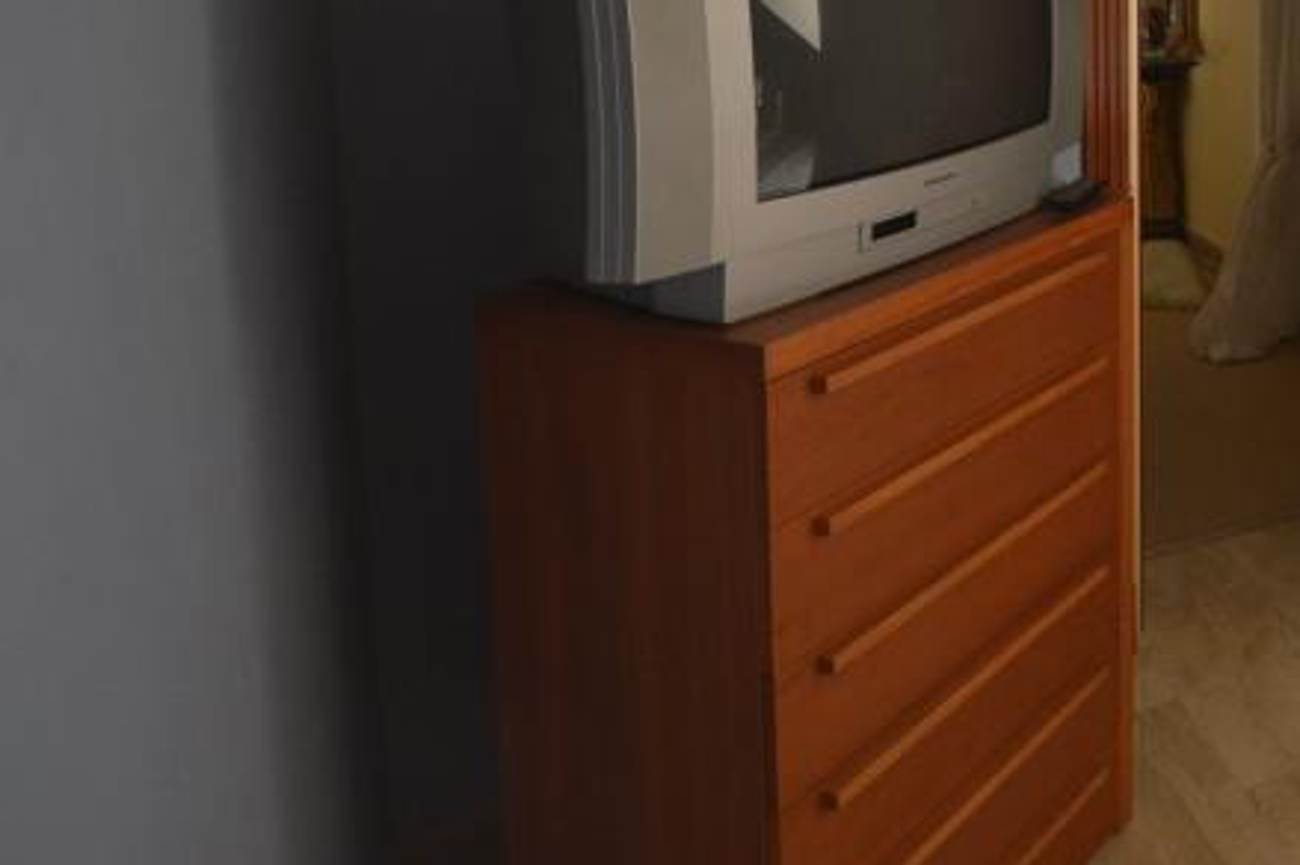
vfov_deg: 34.5
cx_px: 1469
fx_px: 1263
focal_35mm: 35
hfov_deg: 41.7
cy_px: 4
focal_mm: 10
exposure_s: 1/60
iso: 800
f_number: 4
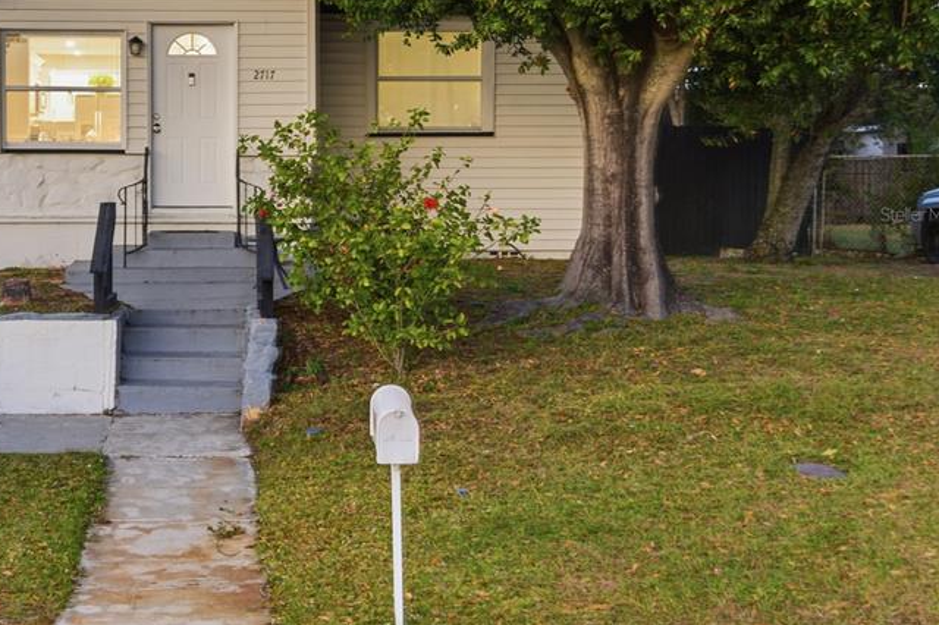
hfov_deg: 34.7
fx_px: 1460
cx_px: 213
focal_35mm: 56
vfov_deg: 24.1
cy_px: 214
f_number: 9
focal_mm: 35
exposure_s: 1/4
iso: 250
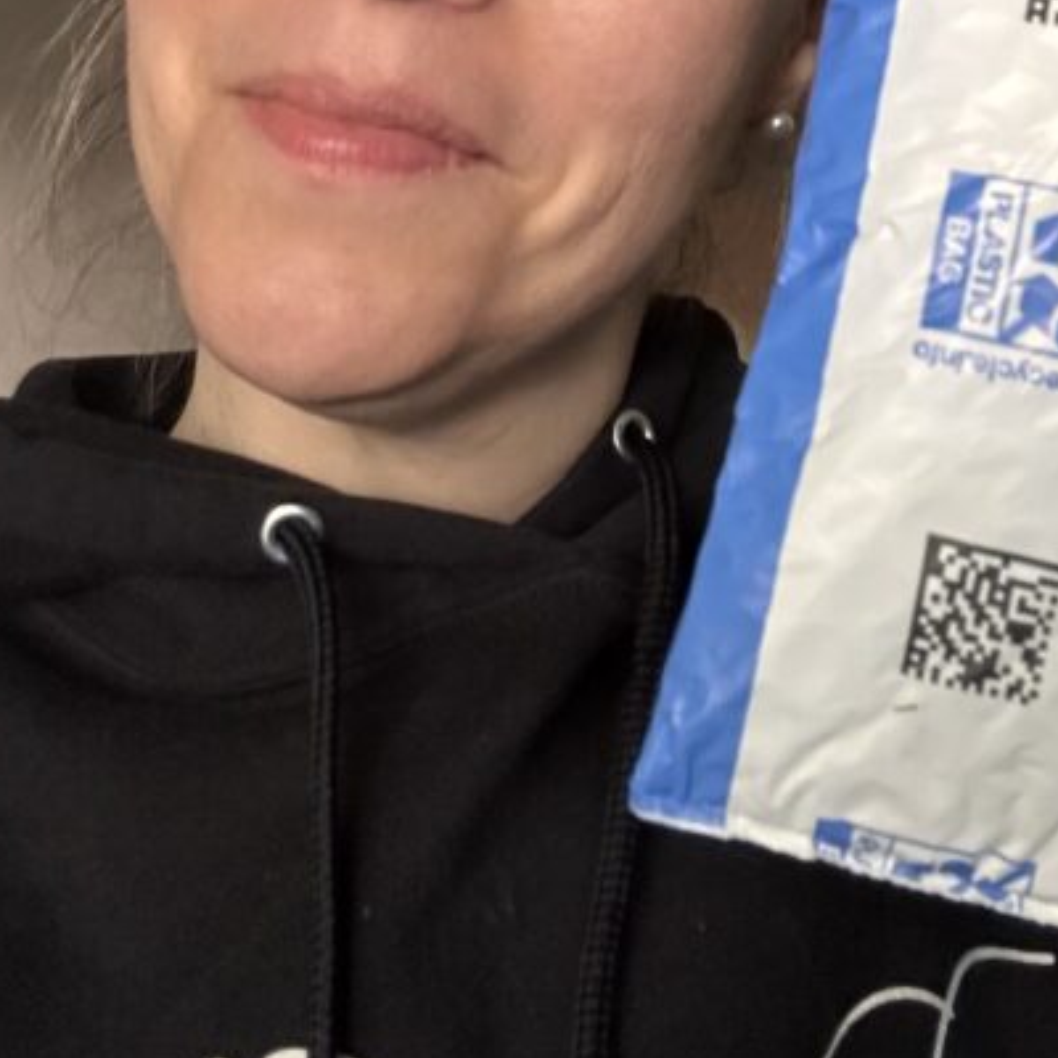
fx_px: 1833
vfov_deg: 30.4
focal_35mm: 53
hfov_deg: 32.1
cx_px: 632
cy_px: 56
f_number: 1.9
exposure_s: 1/60
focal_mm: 2.69
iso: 320
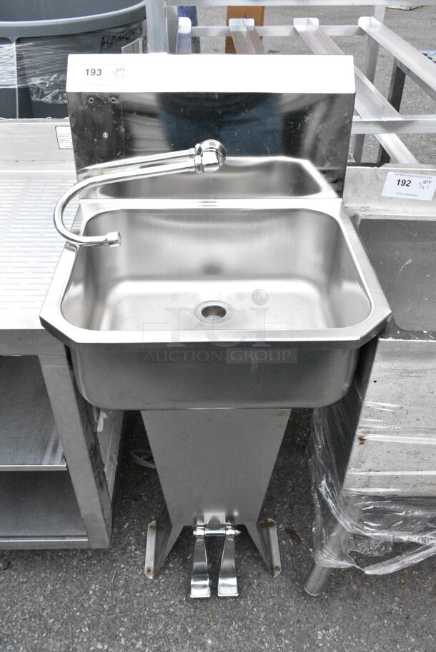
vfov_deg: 57.2
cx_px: 218
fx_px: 599
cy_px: 326
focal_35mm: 33
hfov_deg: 40.0
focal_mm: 22
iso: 6400
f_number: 13
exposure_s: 1/500
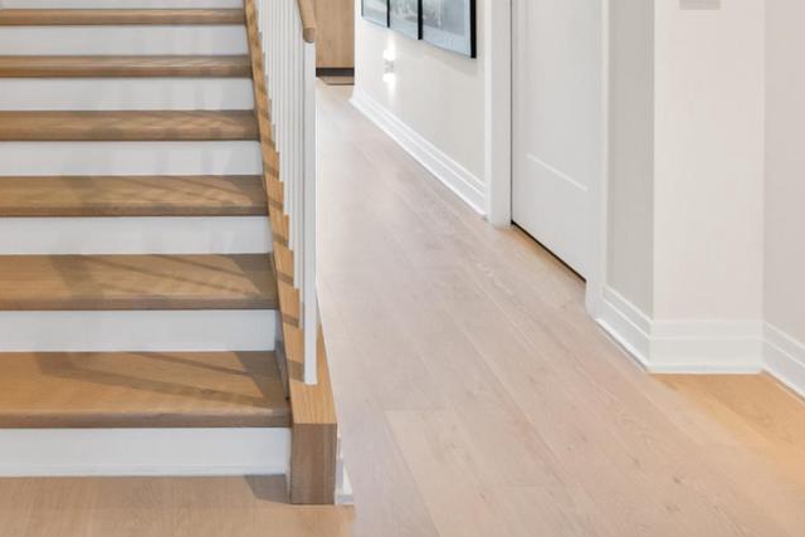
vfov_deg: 32.3
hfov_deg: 50.2
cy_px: -60
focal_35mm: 36
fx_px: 805
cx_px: 172
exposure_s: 1/25
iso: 1600
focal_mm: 16
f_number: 4
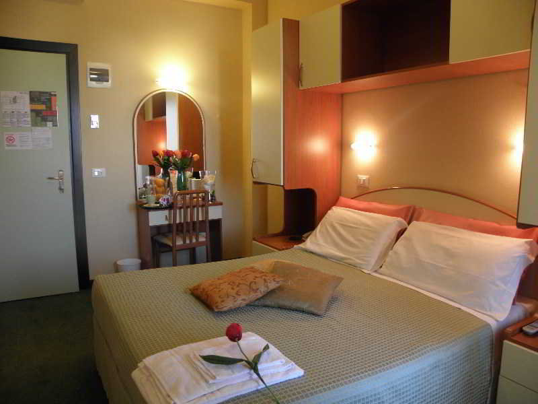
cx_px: 269
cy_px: 202
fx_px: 404
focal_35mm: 26
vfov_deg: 53.1
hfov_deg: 67.3
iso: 100
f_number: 2.8
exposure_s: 1/15
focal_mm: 4.6
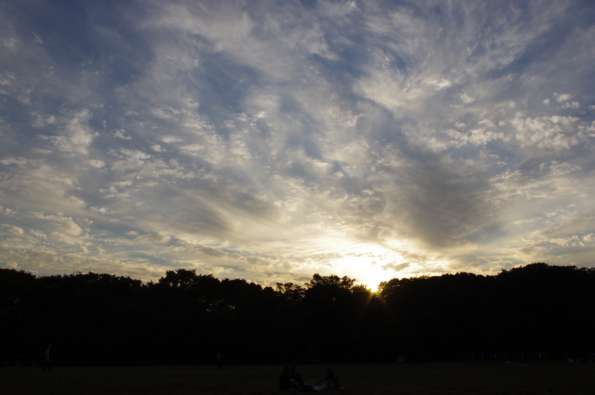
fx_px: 495
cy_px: 205
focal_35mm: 30
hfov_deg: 62.0
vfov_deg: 43.5
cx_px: 292
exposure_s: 1/500
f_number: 10
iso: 200
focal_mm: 18
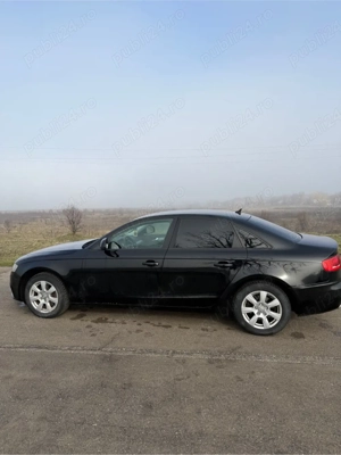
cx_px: 170
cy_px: 228
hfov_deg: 56.8
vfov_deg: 71.6
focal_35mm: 24
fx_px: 315
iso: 80
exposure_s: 1/4167
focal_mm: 6.76
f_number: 1.78
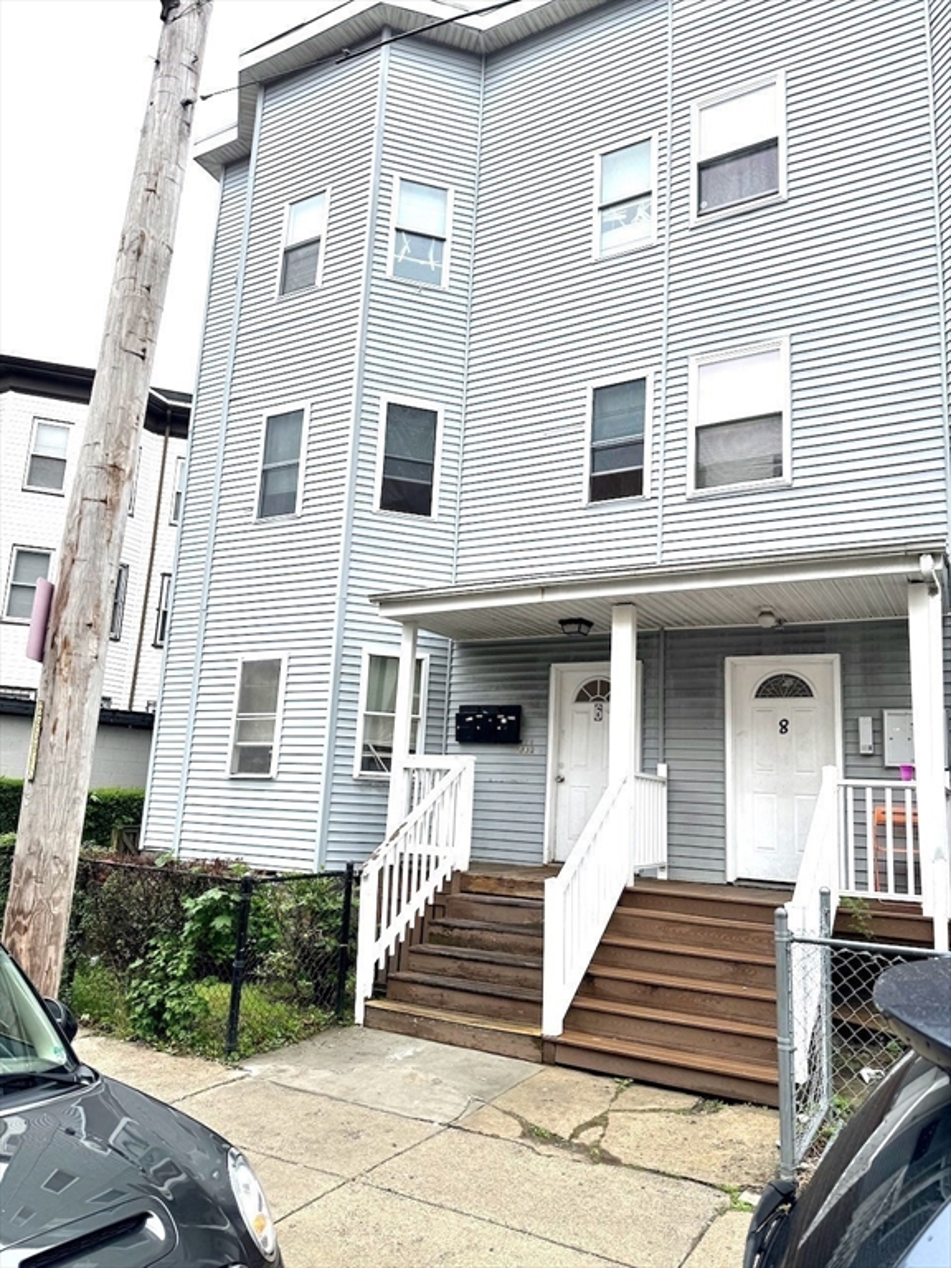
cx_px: 476
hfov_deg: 56.8
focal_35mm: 24
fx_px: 879
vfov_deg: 71.6
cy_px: 634
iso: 80
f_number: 1.78
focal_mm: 6.76
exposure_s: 1/1311
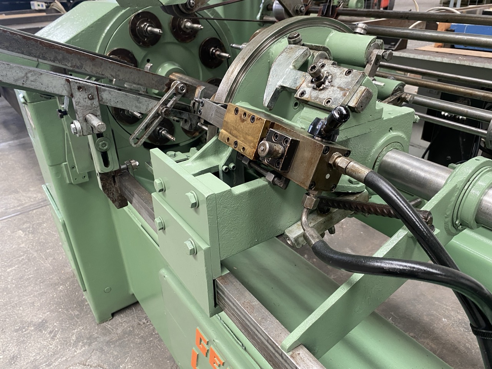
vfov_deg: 53.1
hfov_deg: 67.3
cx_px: 246
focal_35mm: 26
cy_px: 184
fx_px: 370
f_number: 1.8
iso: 125
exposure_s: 1/60
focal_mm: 4.25
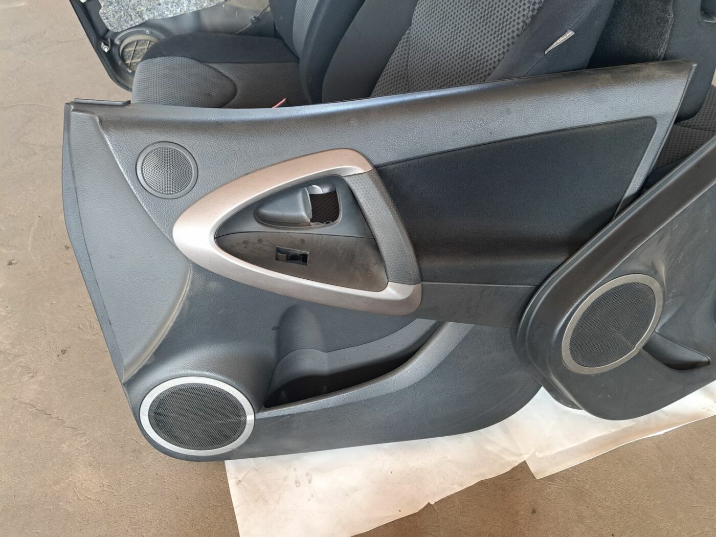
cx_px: 358
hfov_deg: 71.6
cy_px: 268
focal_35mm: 24
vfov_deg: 56.8
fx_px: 496
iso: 250
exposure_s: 1/50
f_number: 1.8
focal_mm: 5.23
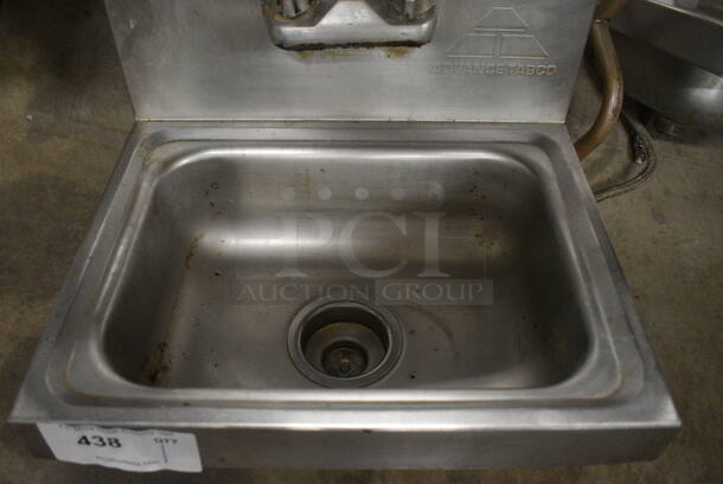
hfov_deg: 61.9
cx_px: 362
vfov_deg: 43.7
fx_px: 603
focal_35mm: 30
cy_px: 242
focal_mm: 20
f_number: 3.5
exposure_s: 1/125
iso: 4500
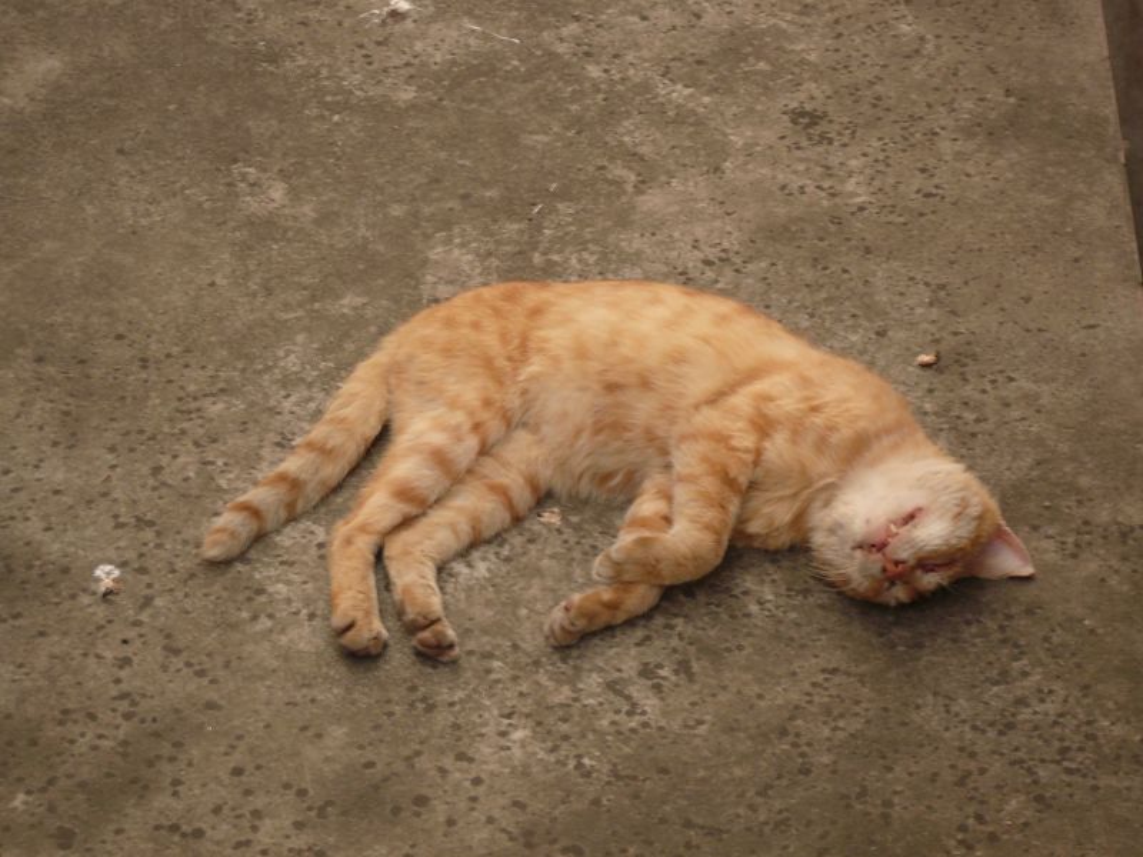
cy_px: 428
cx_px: 572
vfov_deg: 14.5
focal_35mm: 102
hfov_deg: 19.3
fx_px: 3368
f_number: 5.6
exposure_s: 1/13
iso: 100
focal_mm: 16.8
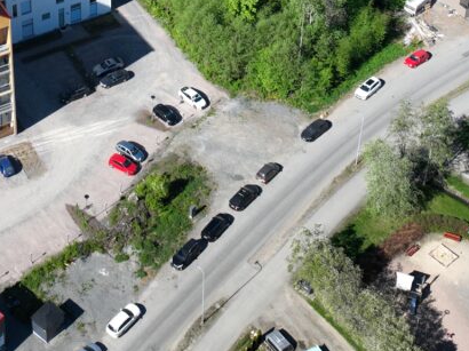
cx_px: 110
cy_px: -195
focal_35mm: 75
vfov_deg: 17.4
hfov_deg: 25.6
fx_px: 1016
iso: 110
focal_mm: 12.29
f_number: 2.8
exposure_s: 1/1600
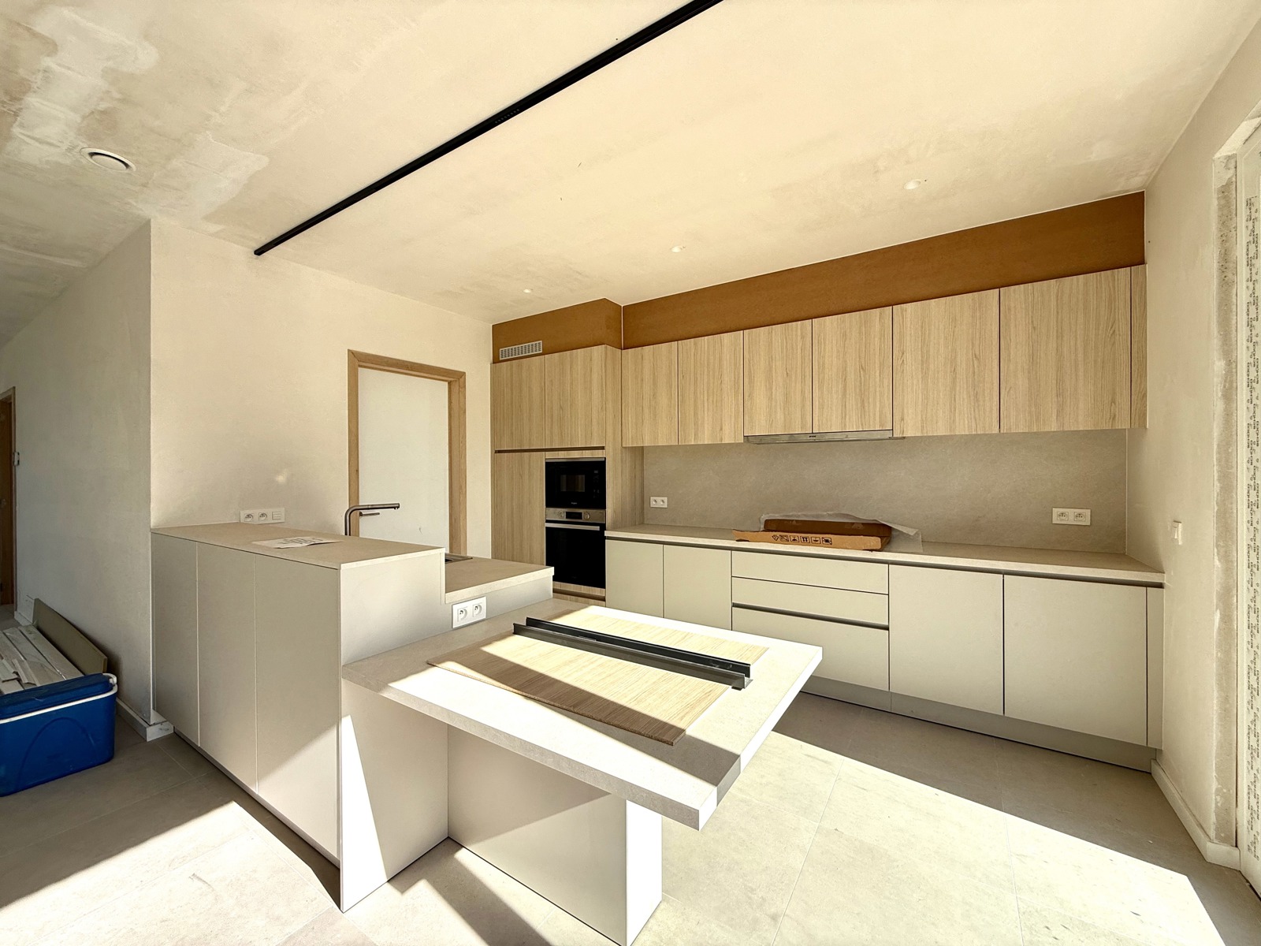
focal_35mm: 14
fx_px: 510
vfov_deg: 85.7
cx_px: 630
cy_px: 473
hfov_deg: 102.1
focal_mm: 2.22
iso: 50
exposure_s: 1/709
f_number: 2.2
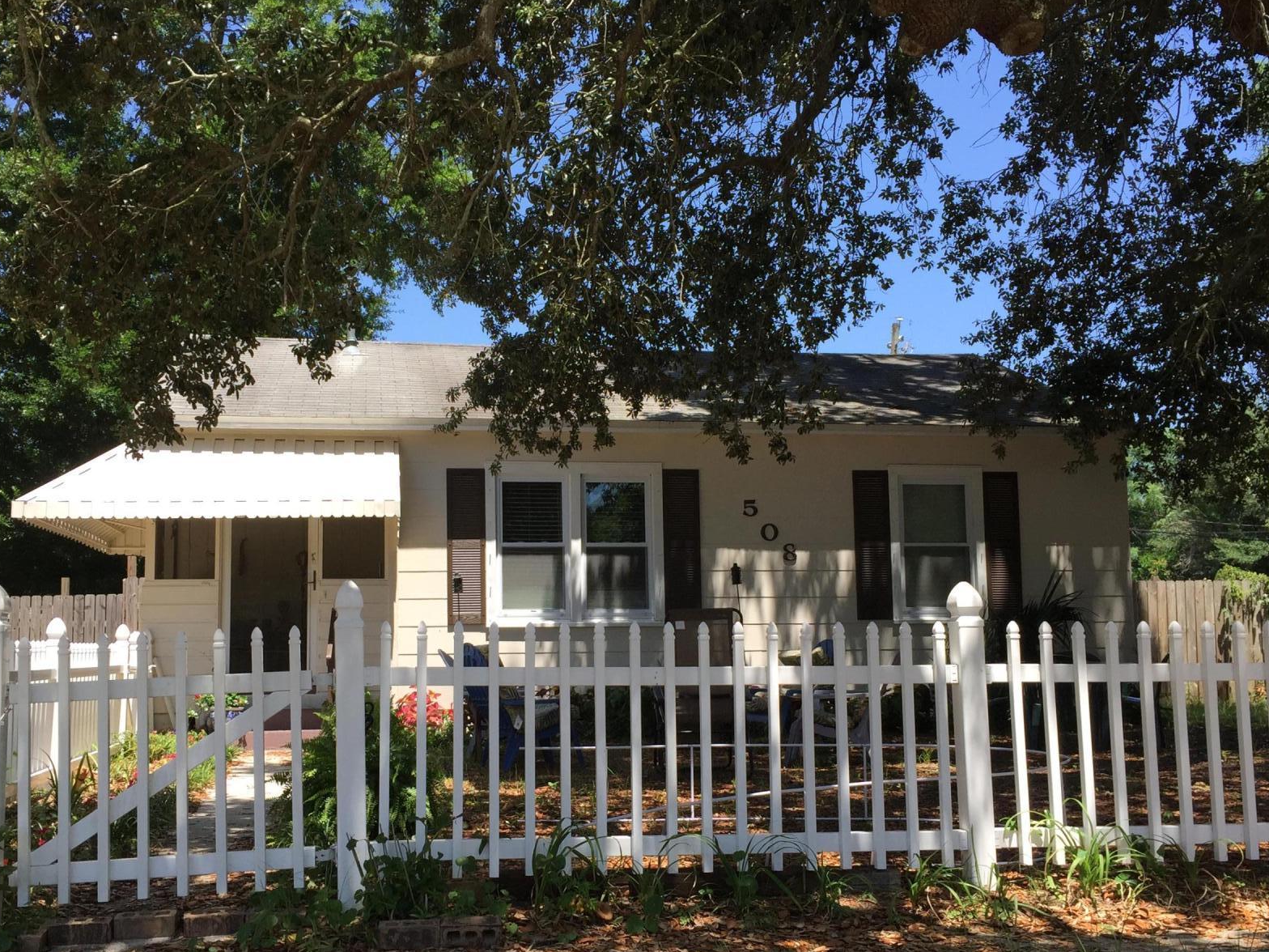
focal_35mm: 37
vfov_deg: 38.6
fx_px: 1356
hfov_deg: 50.1
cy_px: 526
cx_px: 577
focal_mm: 4.15
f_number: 2.2
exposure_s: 1/807
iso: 32
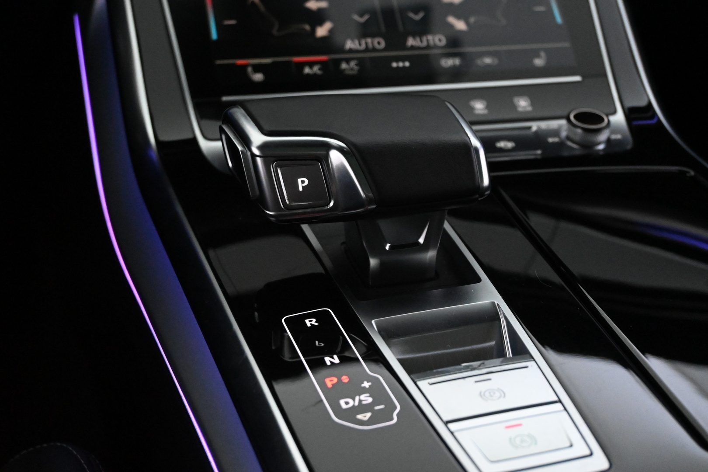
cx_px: 354
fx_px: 1121
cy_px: 236
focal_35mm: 57
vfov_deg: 23.8
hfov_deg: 35.1
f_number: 5.6
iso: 6400
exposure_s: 1/60
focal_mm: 38
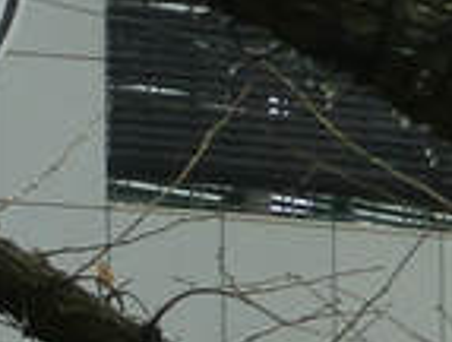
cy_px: 526
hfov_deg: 3.1
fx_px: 8221
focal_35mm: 628
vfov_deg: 2.4
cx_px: -847
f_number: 5.4
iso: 64
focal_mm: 15.81
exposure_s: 1/320
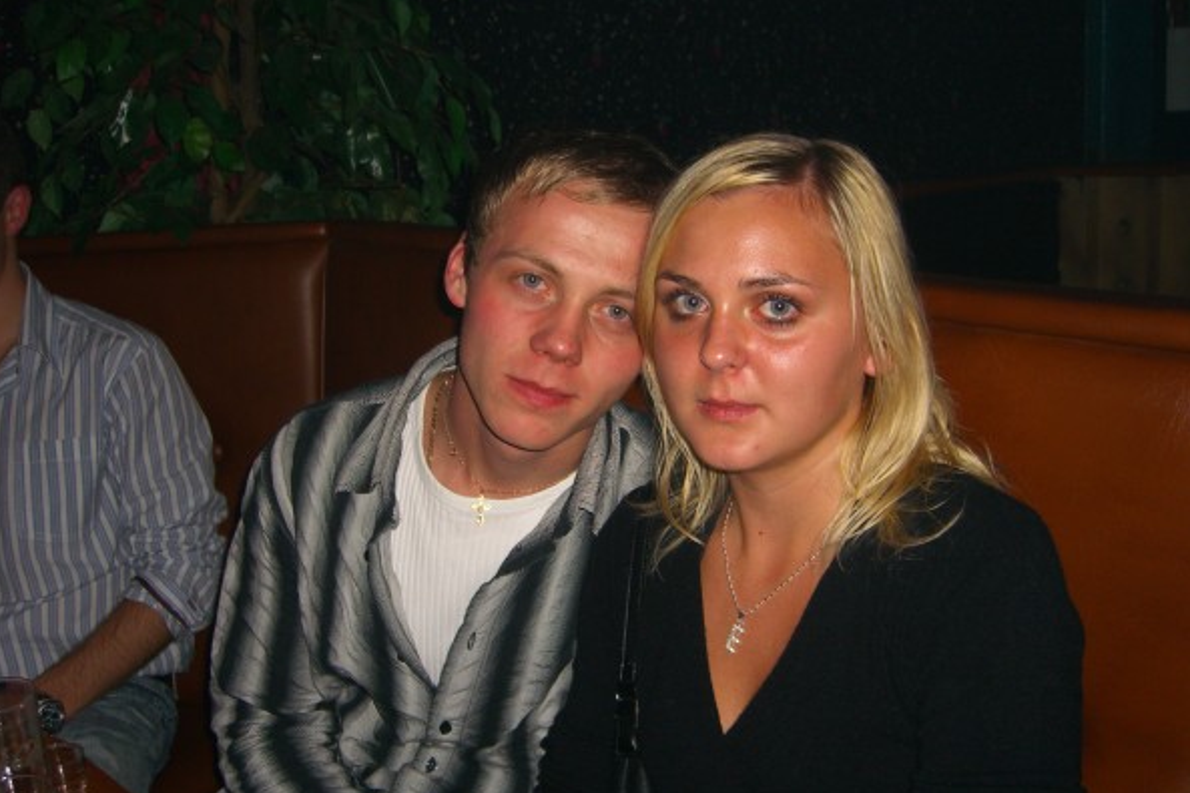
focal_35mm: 40
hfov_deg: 48.5
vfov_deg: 33.4
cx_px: 590
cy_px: 434
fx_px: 1322
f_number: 2.8
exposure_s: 1/60
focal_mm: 7.9
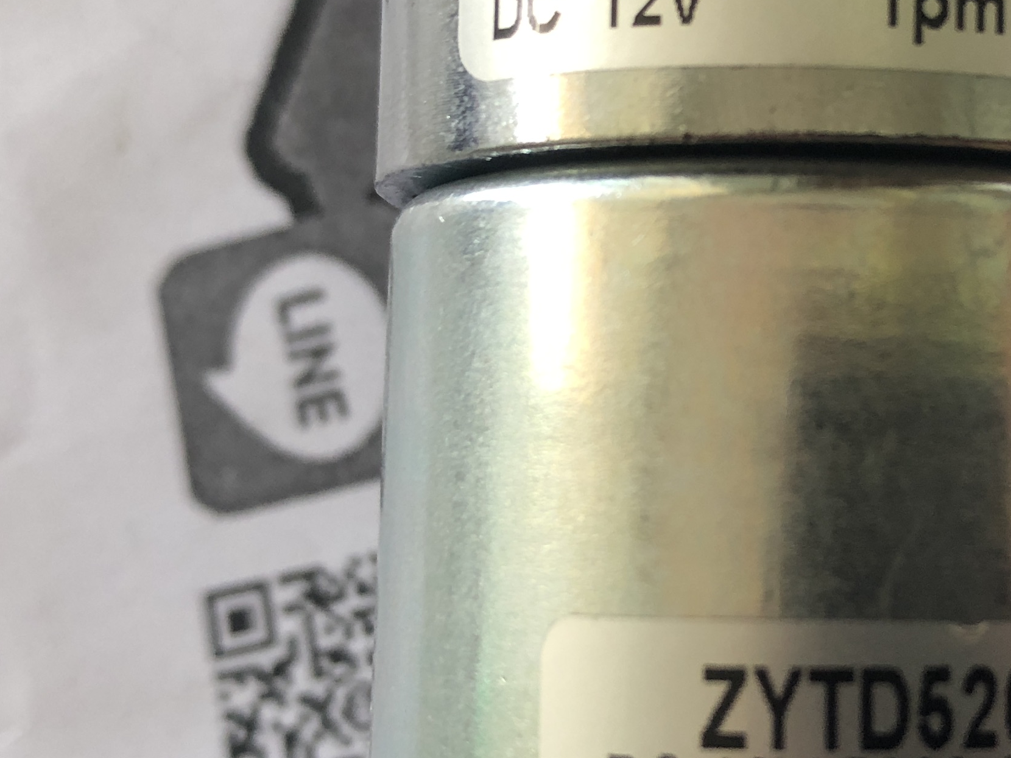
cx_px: 802
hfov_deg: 28.0
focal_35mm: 68
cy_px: 211
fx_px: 1986
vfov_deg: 21.5
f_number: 1.8
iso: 40
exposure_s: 1/17
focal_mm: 3.99
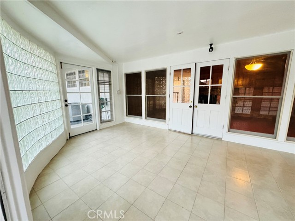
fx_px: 119
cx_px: 148
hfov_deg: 102.1
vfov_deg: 85.7
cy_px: 110
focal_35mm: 14
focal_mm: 2.22
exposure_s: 1/60
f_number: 2.2
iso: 1000
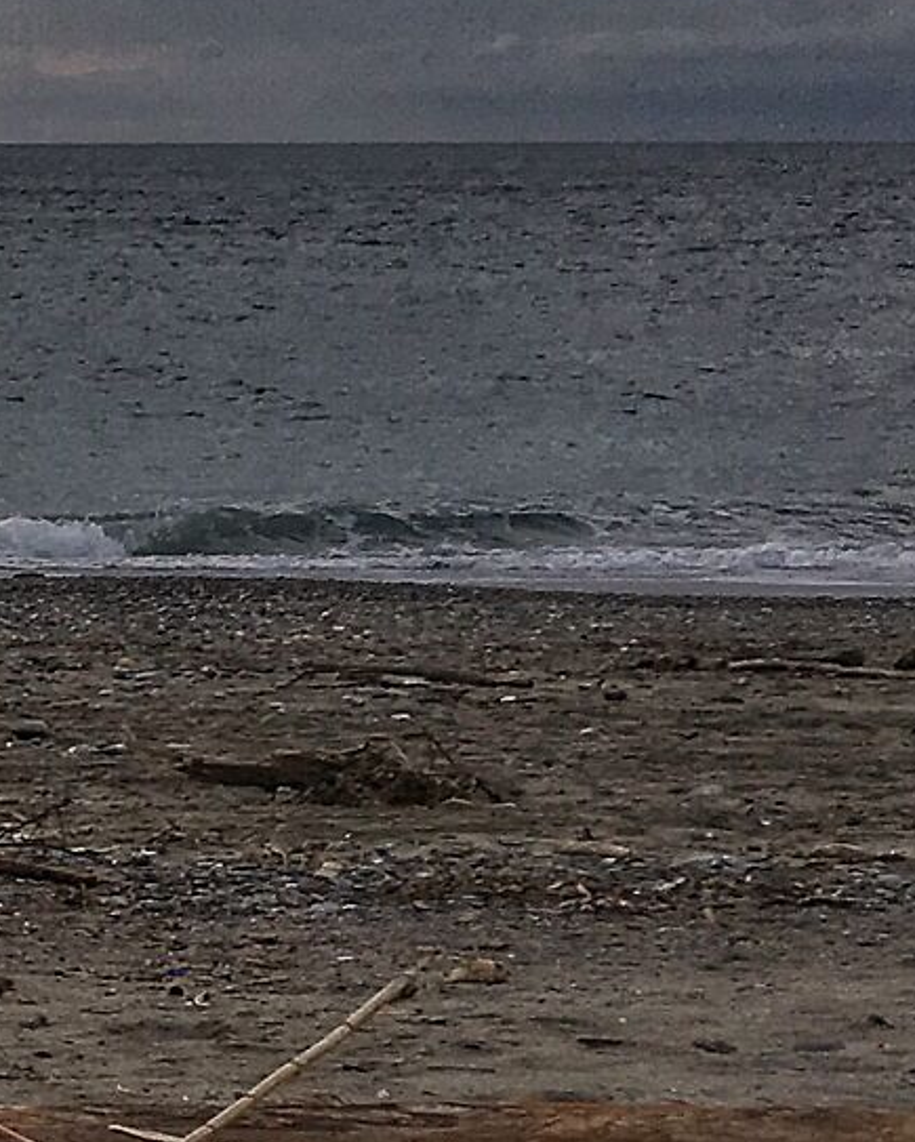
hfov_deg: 10.9
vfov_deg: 15.3
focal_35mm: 125
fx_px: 4228
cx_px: -1123
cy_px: 957
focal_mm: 4.15
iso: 25
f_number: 2.2
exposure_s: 1/864
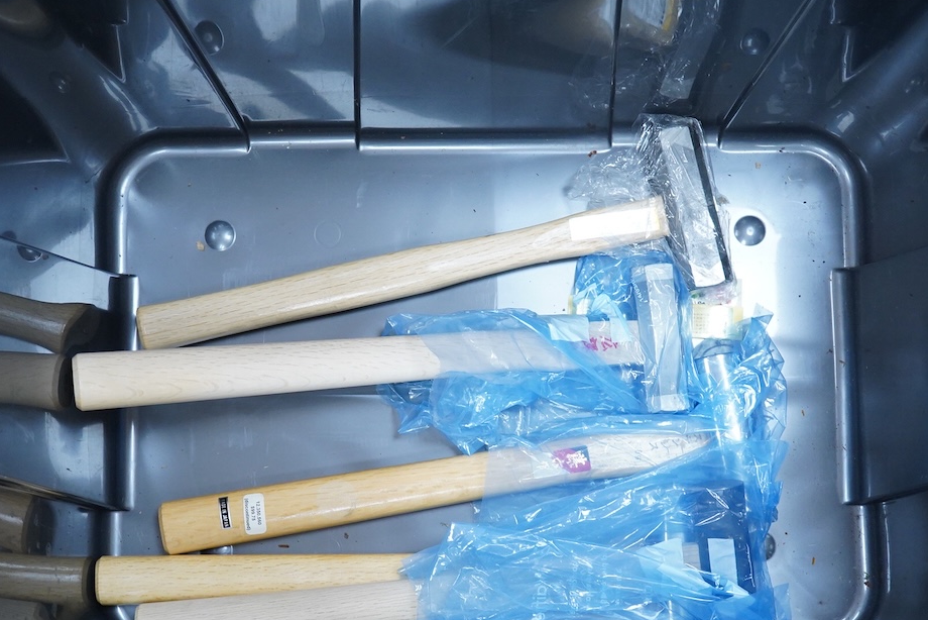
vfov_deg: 24.6
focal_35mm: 55
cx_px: 465
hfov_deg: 36.2
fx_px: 1418
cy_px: 355
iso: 2500
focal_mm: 30
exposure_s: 1/160
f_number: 6.3
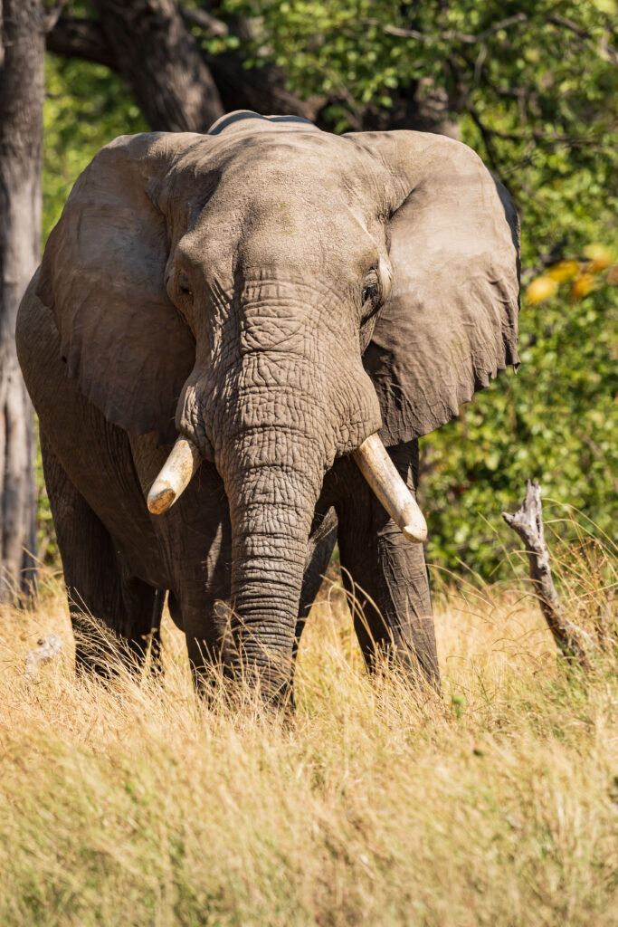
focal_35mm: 600
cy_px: 464
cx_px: 309
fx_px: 15444
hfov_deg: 2.3
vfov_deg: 3.4
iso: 640
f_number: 8
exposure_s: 1/1600
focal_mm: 600
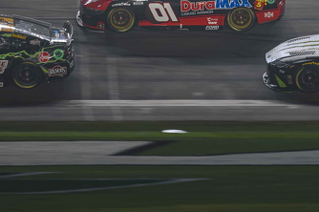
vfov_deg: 3.7
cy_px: 1
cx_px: 230
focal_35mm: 367
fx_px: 3249
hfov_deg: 5.6
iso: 800
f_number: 2.8
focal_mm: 155
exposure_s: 1/400
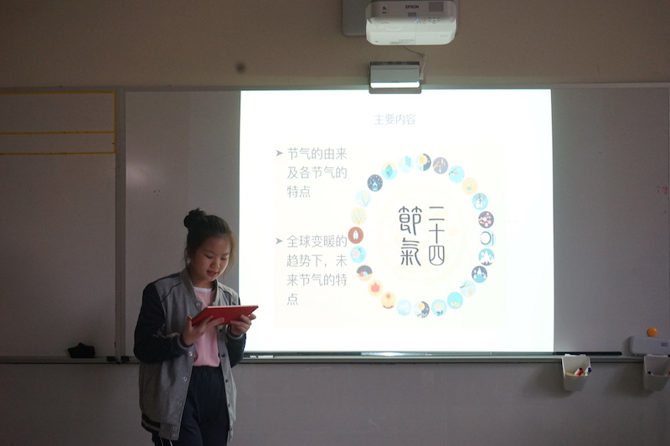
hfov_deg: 31.0
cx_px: 335
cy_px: 223
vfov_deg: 20.9
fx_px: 1209
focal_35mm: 65
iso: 2500
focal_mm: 65
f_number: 7.1
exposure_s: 1/100
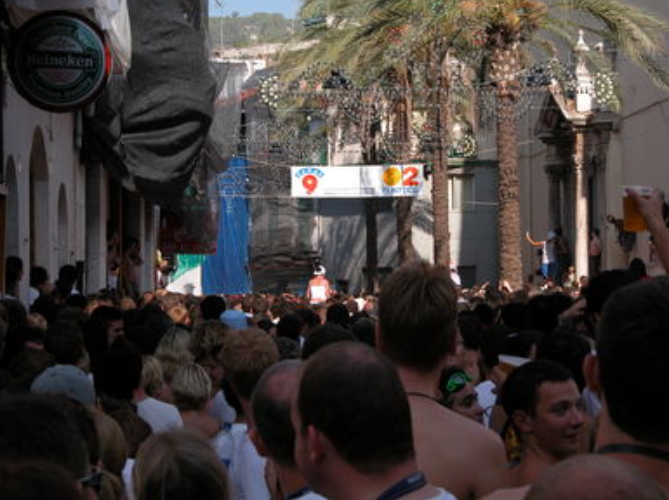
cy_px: 252
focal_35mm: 104
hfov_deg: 18.9
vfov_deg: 14.2
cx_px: 339
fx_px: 2008
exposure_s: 1/438
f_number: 5.1
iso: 100
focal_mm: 25.4
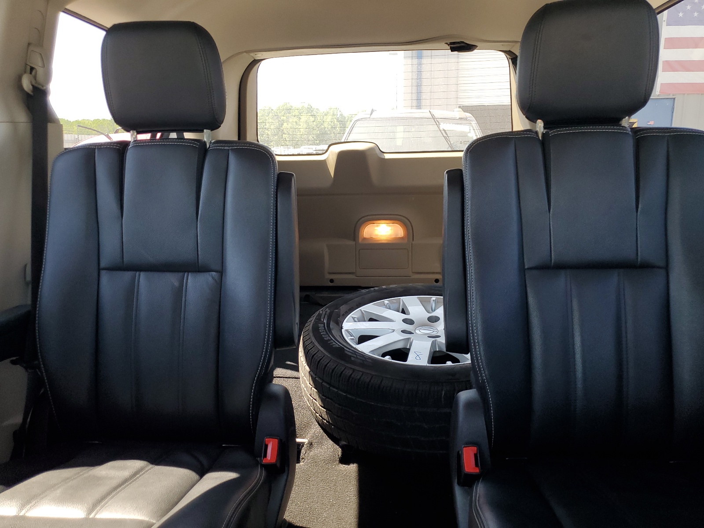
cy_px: 264
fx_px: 529
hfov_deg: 67.3
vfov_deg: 53.1
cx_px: 352
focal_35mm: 26
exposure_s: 1/120
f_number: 1.5
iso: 69
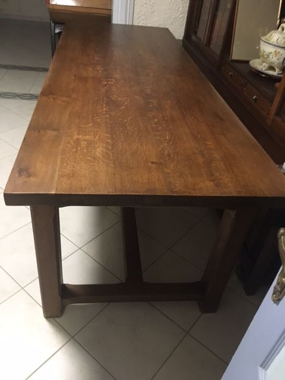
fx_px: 318
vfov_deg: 61.7
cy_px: 190
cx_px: 142
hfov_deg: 48.2
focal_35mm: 29
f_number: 2.2
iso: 250
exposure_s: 1/17
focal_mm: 4.15
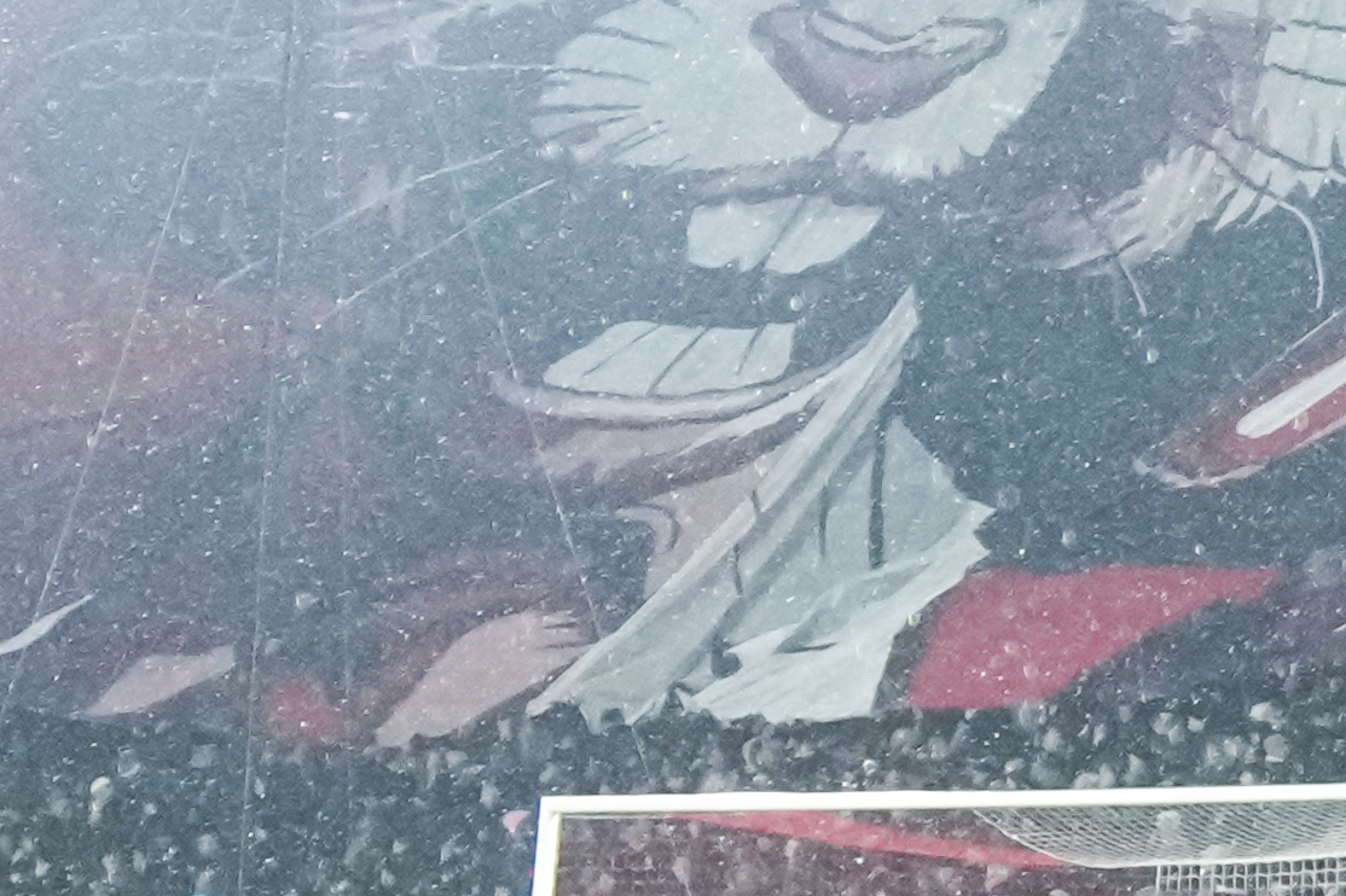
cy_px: -630
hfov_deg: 8.6
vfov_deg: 6.6
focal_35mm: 205
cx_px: 3843
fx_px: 7662
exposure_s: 1/1600
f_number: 2.8
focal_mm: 27
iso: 3200
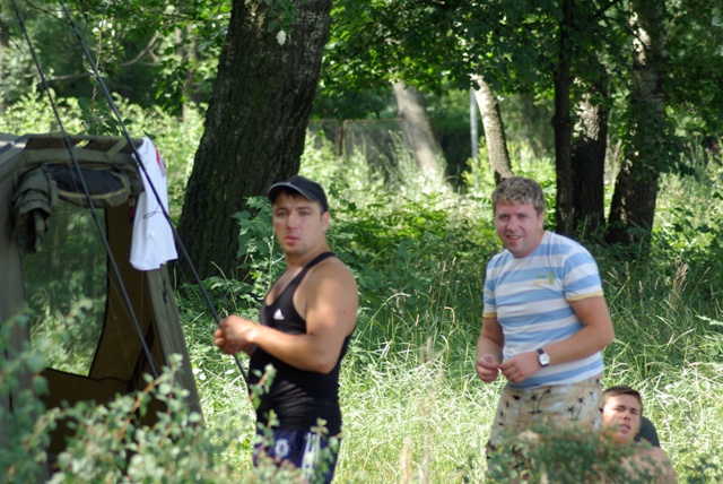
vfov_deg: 6.9
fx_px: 4010
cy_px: 242
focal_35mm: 200
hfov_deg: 10.3
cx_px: 362
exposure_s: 1/250
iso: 400
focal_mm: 133
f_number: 5.6
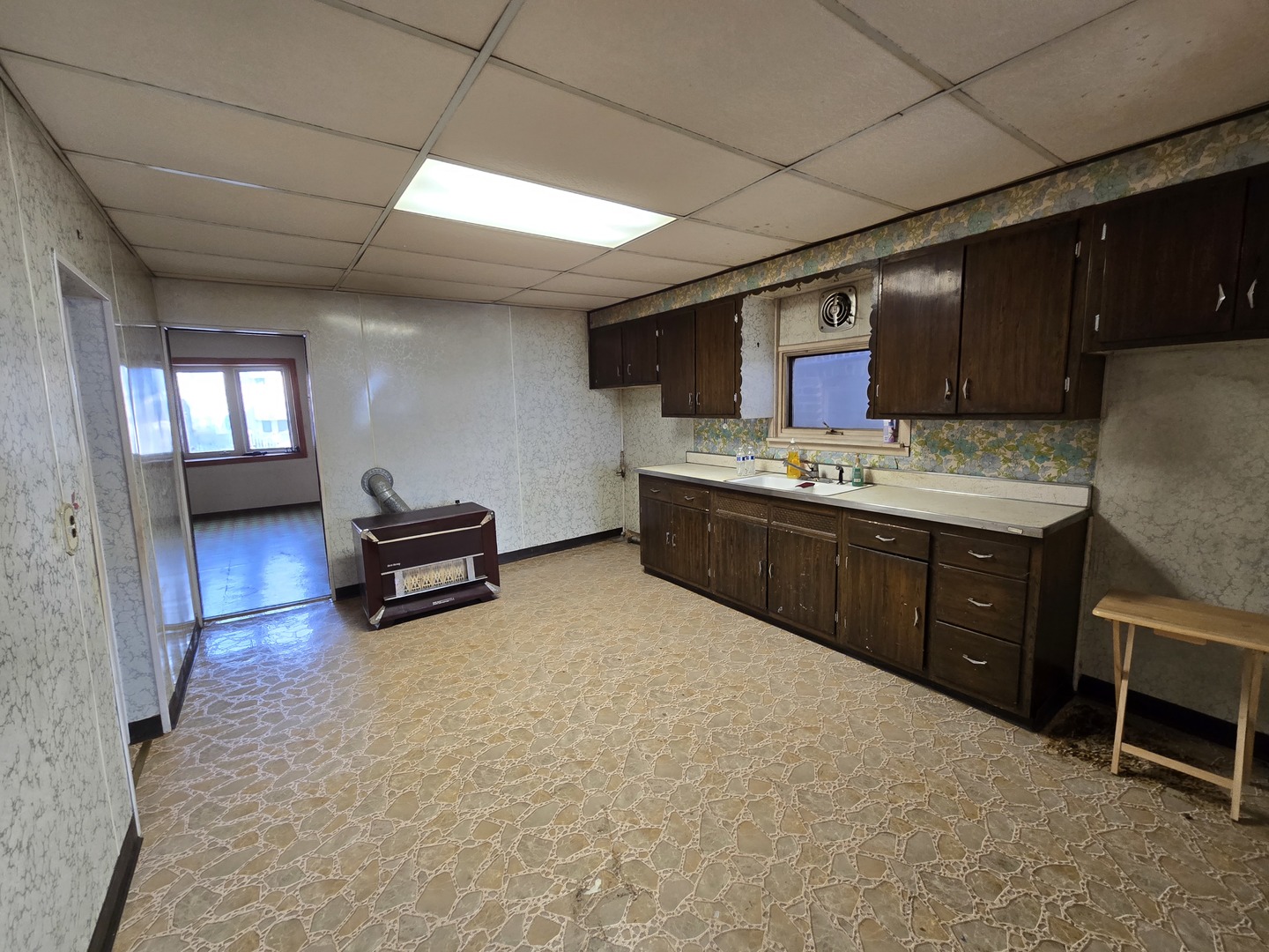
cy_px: 476
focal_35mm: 13
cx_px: 634
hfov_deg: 106.2
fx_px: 477
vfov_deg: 89.9
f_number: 2.2
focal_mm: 2.2
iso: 125
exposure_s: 1/60
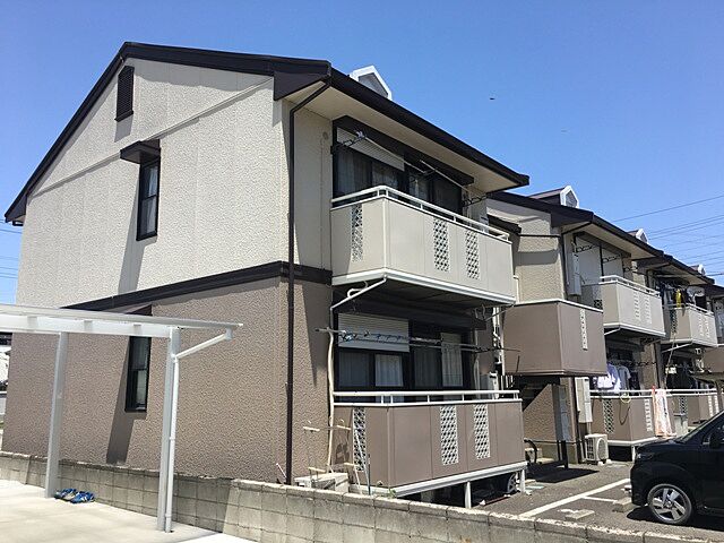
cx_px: 362
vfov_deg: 48.2
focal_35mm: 29
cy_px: 272
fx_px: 607
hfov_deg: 61.7
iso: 25
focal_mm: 4.15
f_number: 2.2
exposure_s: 1/1115
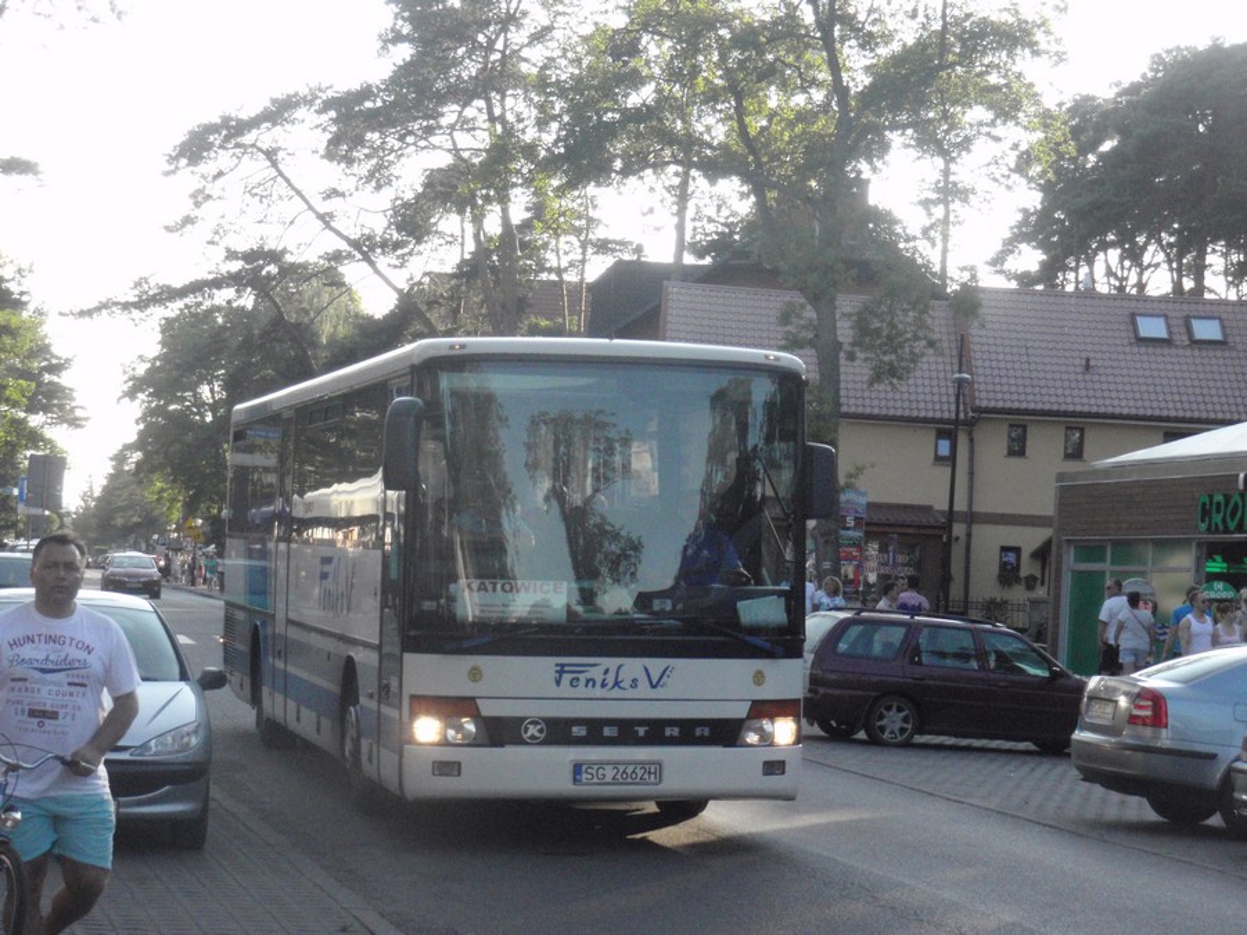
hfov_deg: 23.6
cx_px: 624
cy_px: 468
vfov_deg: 17.8
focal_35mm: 83
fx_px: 2990
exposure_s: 1/500
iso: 640
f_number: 5.1
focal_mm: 14.94
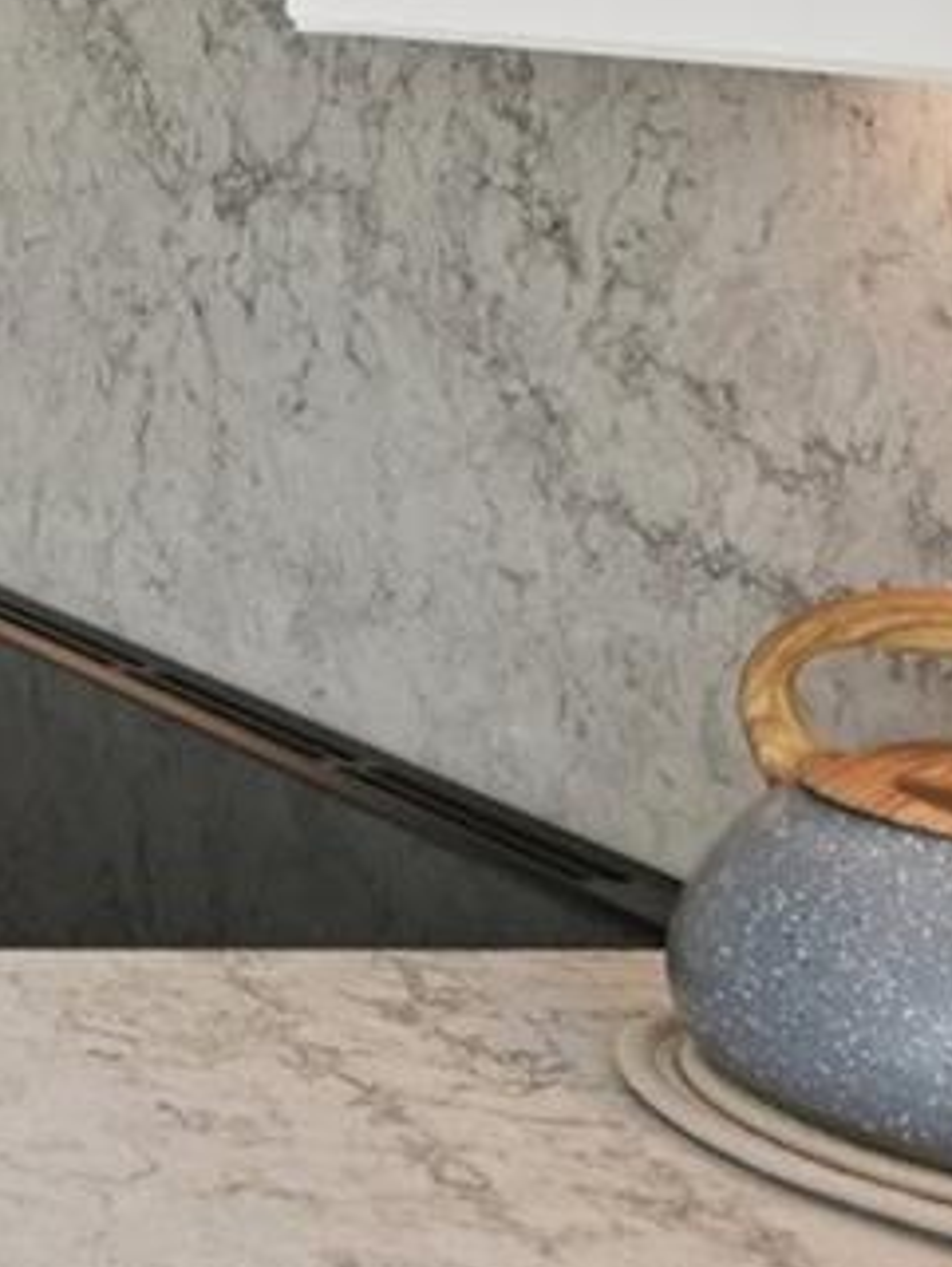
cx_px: -1651
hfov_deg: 12.8
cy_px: -138
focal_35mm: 67
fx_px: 2455
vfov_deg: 26.6
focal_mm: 14
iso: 400
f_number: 8
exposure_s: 1/125
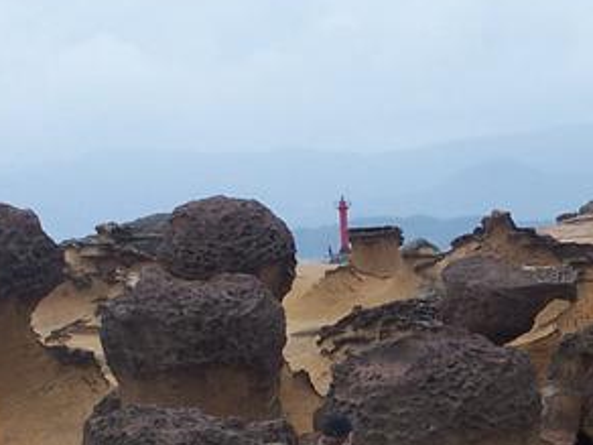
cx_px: 567
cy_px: 334
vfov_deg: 6.4
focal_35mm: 231
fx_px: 3957
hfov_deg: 8.5
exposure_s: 1/500
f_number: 4.5
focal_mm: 12.4
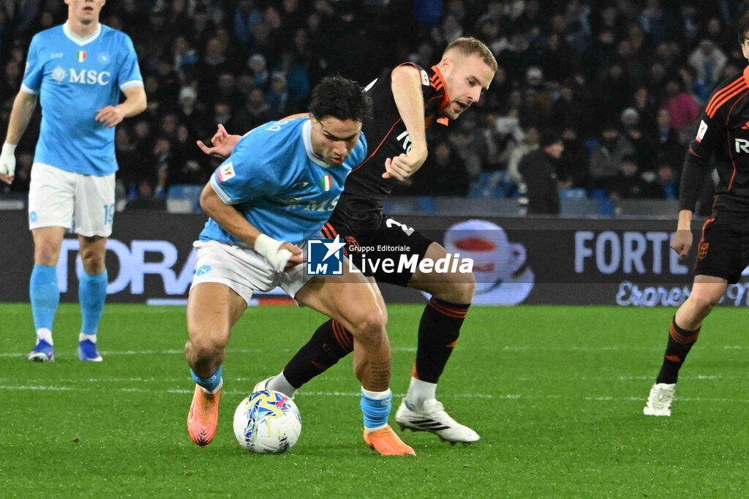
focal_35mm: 180
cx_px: 374
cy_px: 250
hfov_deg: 11.4
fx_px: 3744
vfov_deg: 7.6
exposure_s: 1/800
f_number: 6.3
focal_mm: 180
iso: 6400
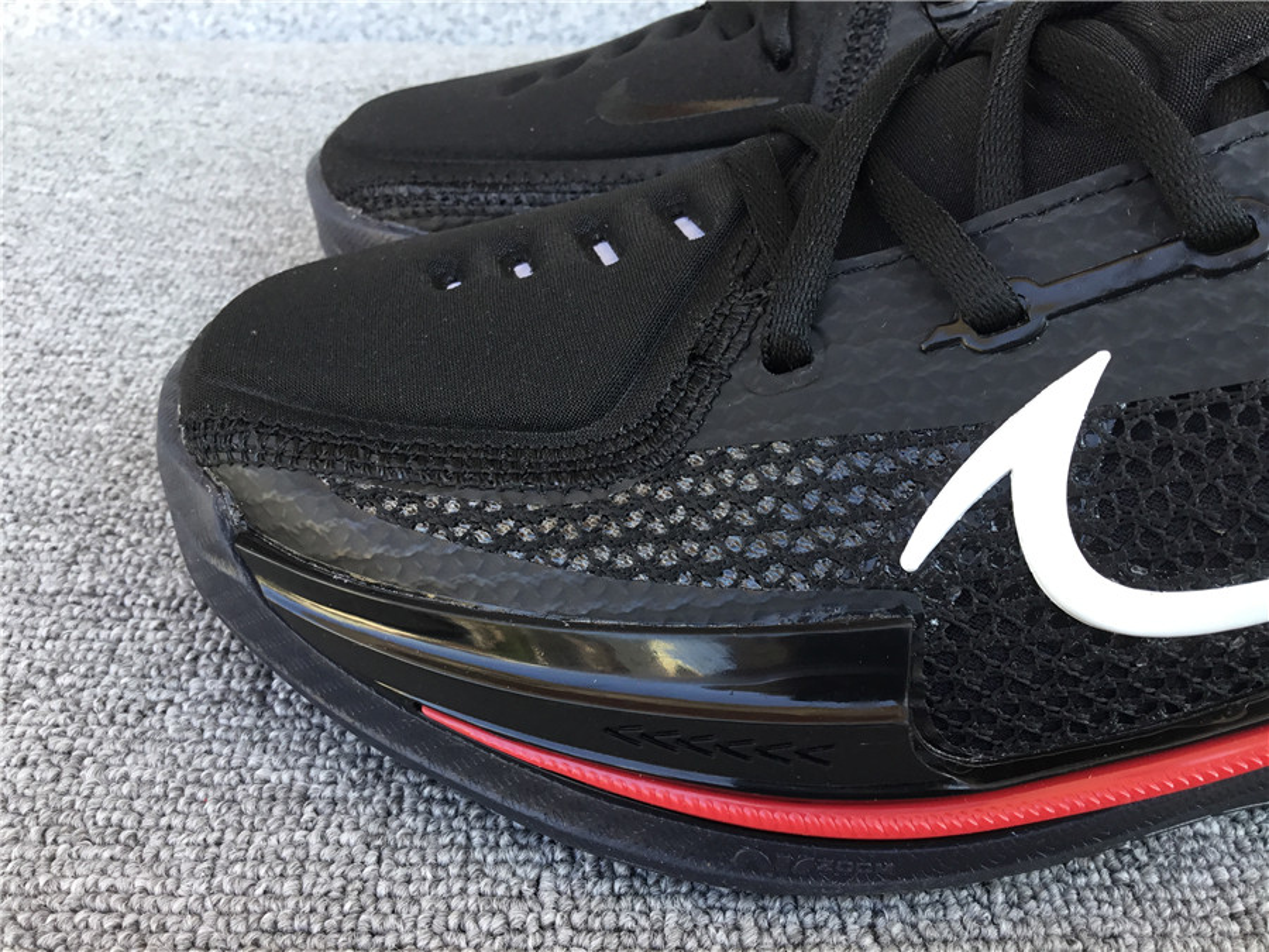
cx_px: 634
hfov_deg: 58.4
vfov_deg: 45.4
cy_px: 476
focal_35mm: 31
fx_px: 1136
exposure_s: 1/100
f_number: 2.4
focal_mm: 3.3
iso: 40
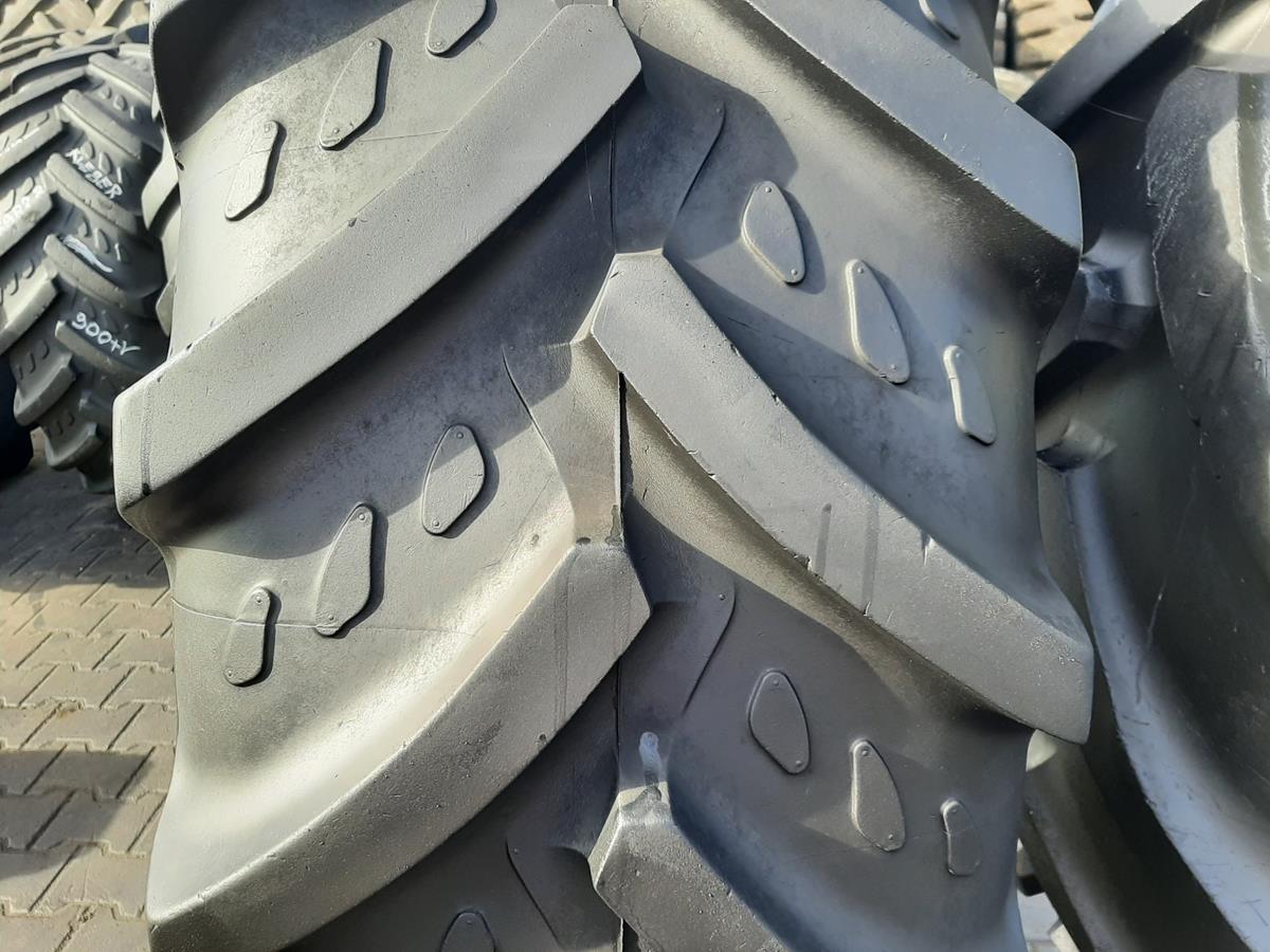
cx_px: 635
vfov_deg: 53.1
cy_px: 476
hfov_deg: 67.3
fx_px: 954
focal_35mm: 26
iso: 40
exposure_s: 1/347
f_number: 1.7
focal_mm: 3.93
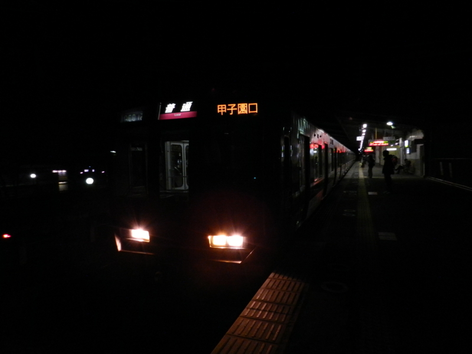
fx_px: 314
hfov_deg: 73.9
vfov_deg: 58.9
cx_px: 236
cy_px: 177
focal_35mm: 23
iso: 800
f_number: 3.4
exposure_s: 1/80
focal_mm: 4
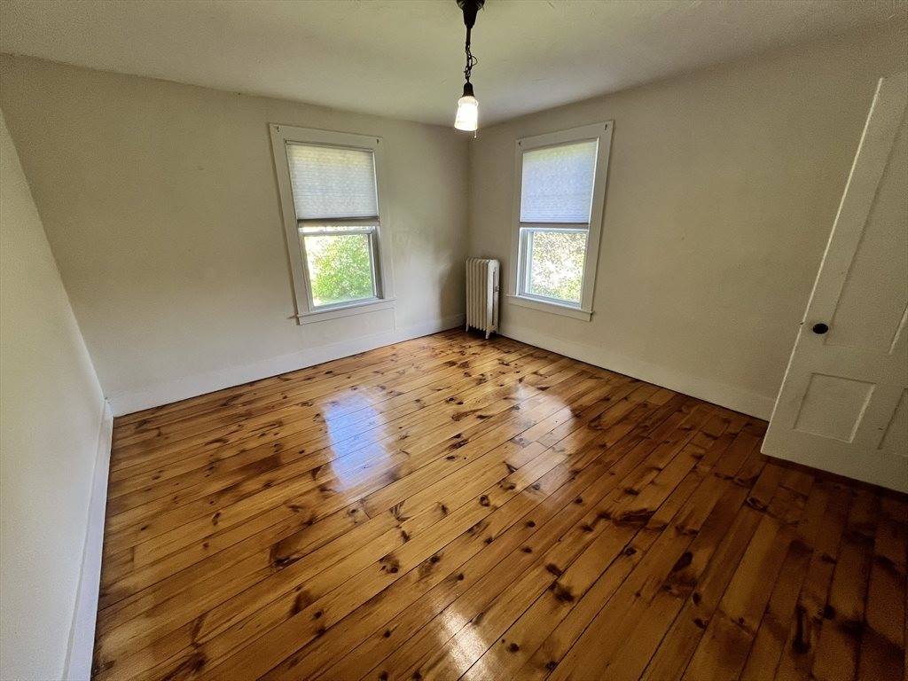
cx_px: 454
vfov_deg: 89.9
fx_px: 341
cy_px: 340
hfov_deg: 106.2
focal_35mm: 13
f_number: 1.8
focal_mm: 1.57
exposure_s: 1/99
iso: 200
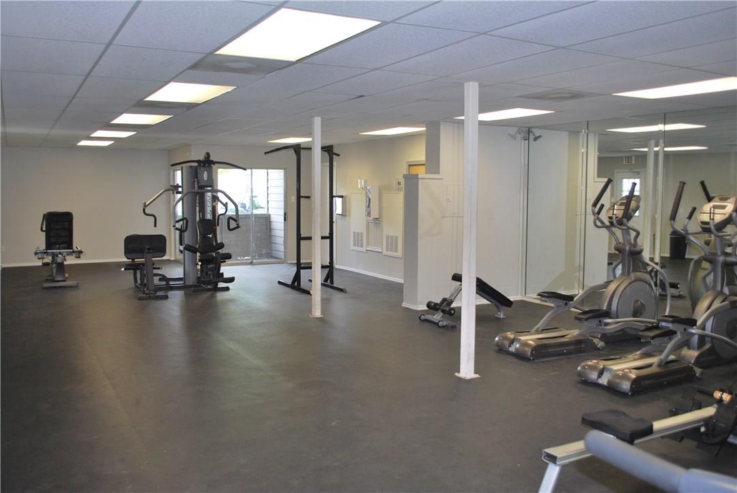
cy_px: 246
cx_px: 368
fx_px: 676
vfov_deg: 40.0
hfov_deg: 57.2
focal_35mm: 33
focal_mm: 22
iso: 200
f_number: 4
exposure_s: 1/60
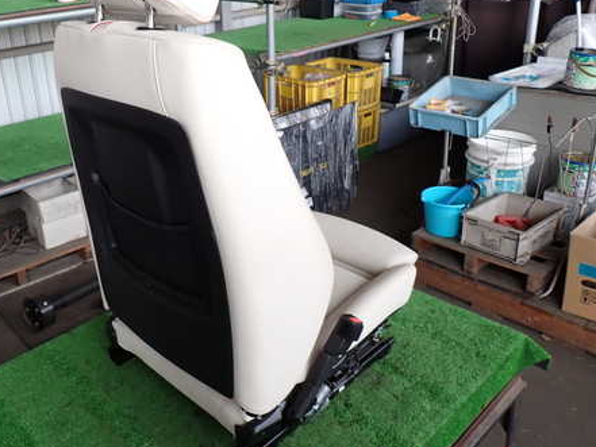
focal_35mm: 34
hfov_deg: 53.2
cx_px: 215
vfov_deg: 41.6
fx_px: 586
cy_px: 177
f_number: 2.8
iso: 100
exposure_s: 1/60
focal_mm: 4.5
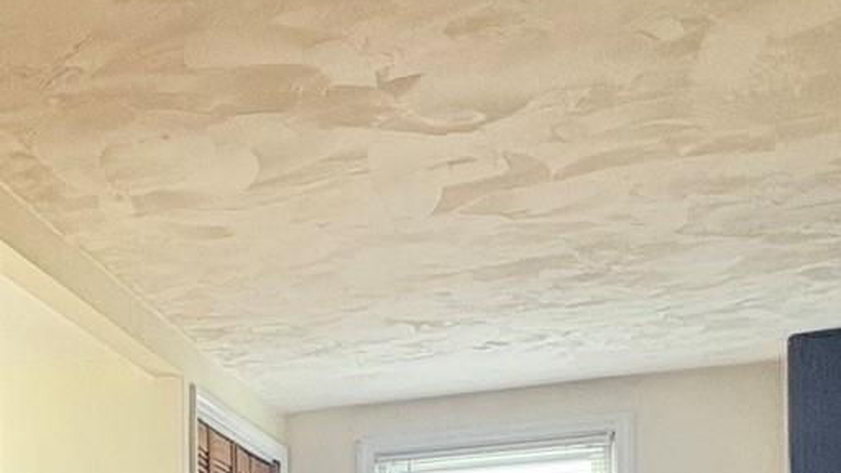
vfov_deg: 17.6
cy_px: 721
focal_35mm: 61
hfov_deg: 31.4
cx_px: -26
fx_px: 1360
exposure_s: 1/99
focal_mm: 2.22
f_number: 2.2
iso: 160
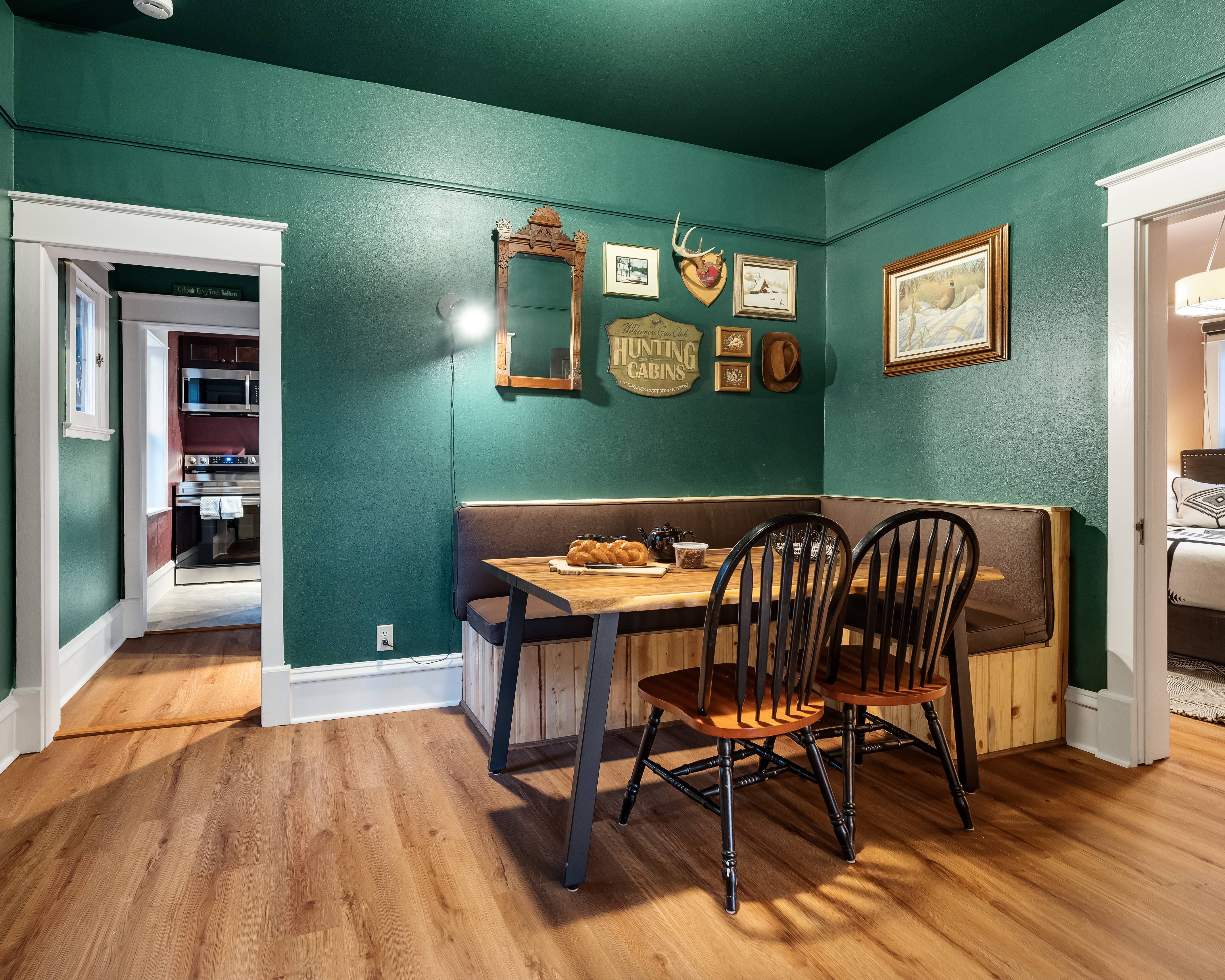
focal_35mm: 19
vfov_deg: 70.8
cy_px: 481
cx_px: 560
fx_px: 689
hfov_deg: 83.1
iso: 500
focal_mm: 16
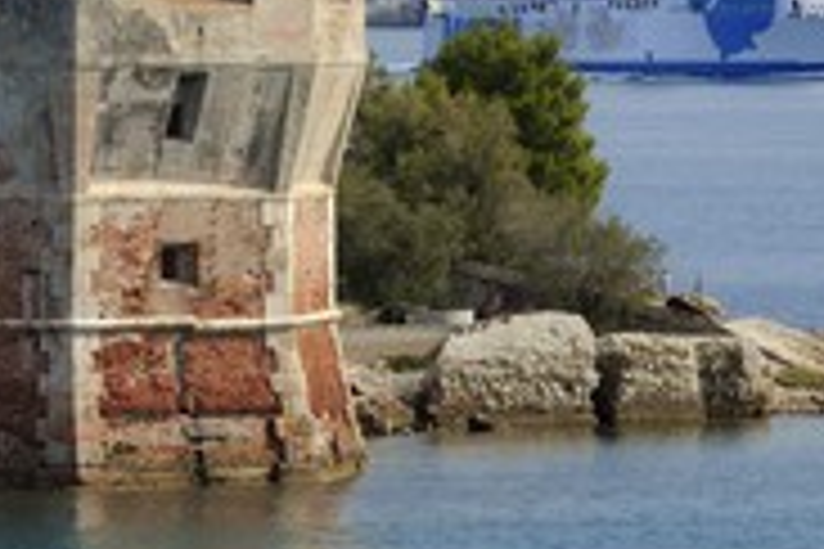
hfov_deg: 4.5
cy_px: 94
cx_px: 491
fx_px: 10528
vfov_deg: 3.0
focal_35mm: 460
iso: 200
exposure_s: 1/250
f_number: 11
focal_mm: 200
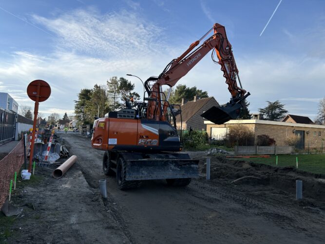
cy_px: 122
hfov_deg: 67.3
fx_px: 244
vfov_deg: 53.0
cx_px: 162
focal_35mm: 26
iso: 50
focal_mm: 5.7
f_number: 1.5
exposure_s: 1/2457
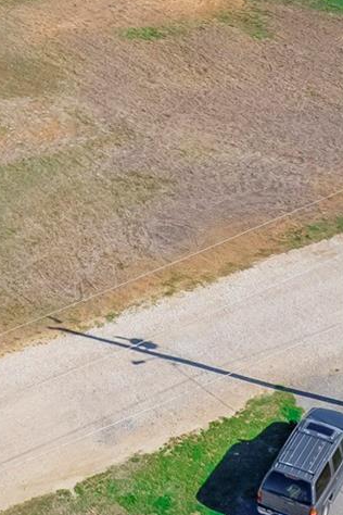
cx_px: -28
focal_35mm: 95
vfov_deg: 20.4
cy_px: -67
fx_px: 1358
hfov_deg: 14.1
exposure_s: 1/2000
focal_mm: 8.38
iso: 120
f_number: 2.8
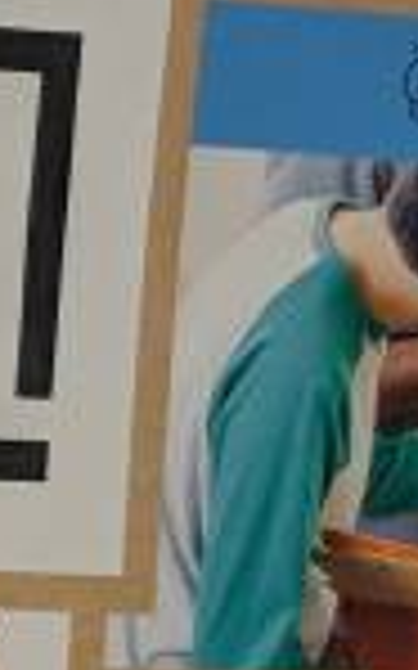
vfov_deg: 8.2
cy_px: 1106
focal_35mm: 250
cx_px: -661
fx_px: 4561
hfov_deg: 5.1
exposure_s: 1/120
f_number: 1.8
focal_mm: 4.44
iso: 193
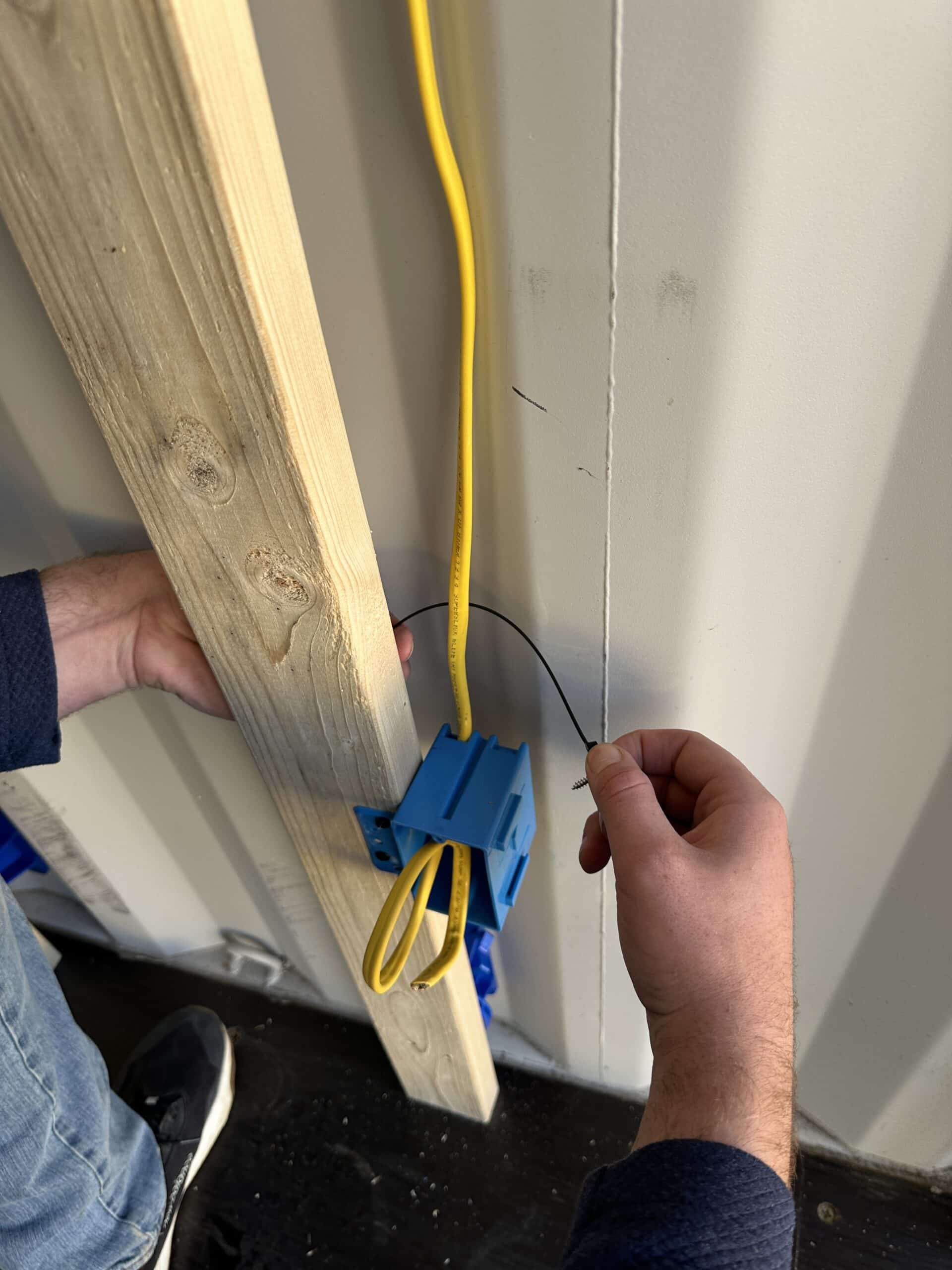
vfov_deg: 71.6
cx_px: 476
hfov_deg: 56.8
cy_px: 635
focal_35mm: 24
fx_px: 880
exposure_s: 1/245
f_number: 1.78
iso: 64
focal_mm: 6.86
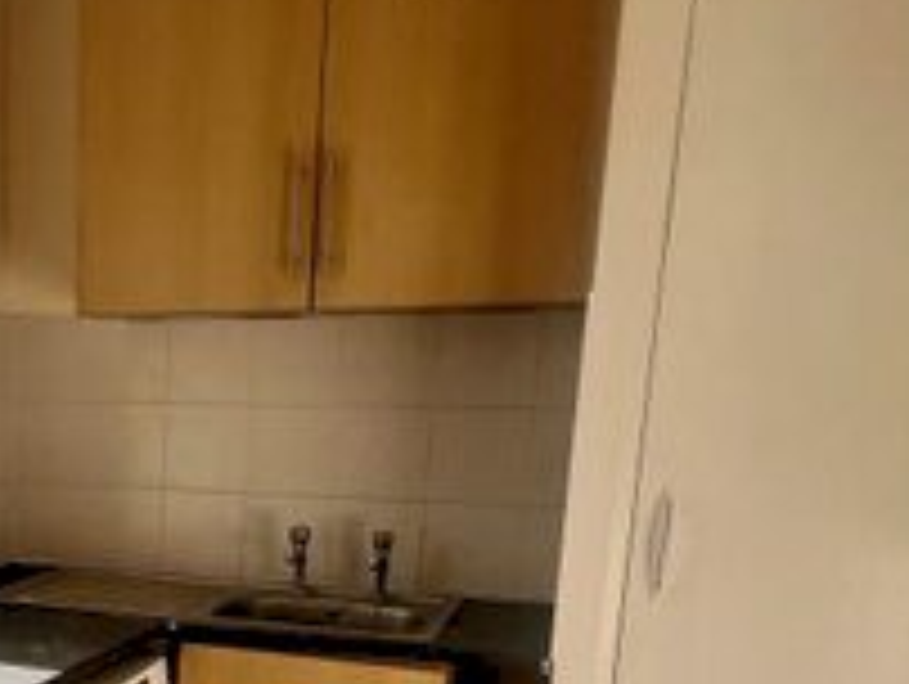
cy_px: 718
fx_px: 1183
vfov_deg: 29.6
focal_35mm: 45
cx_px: 22
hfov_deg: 37.9
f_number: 1.8
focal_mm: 1.57
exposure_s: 1/412
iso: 32
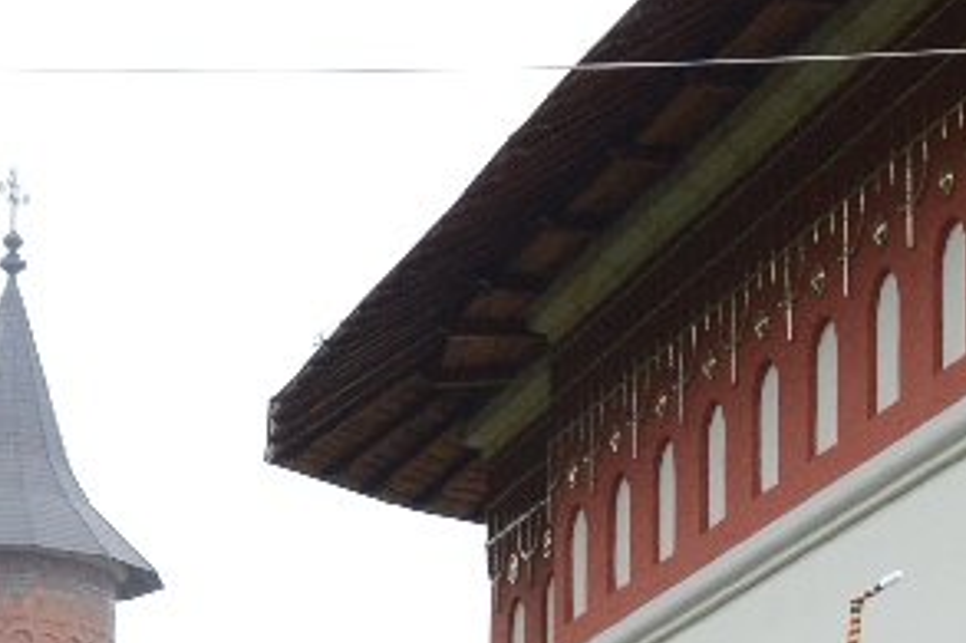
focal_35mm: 160
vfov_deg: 8.3
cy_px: 1039
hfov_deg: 12.6
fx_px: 4291
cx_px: 1128
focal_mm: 26
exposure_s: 1/200
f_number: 8
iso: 1000
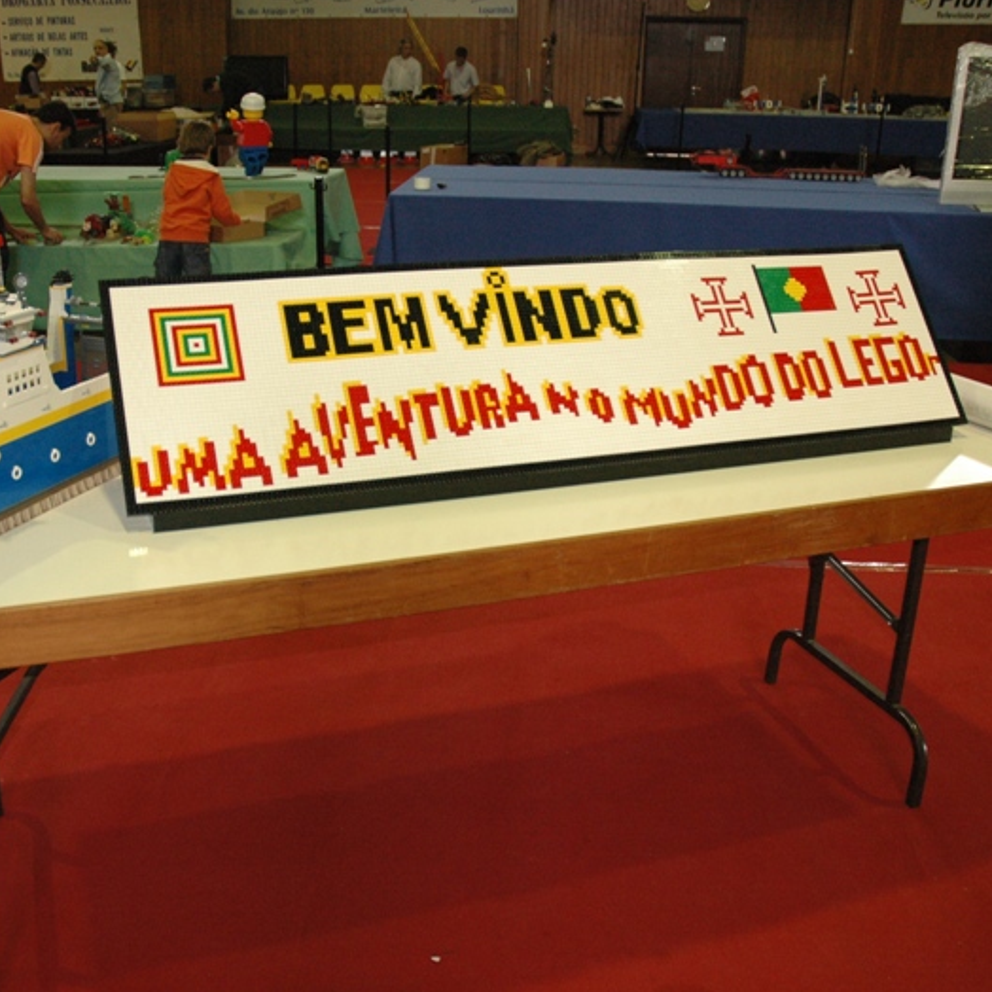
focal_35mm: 35
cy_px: 498
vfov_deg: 47.2
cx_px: 377
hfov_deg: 46.8
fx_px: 1135
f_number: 4
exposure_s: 1/60
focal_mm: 18
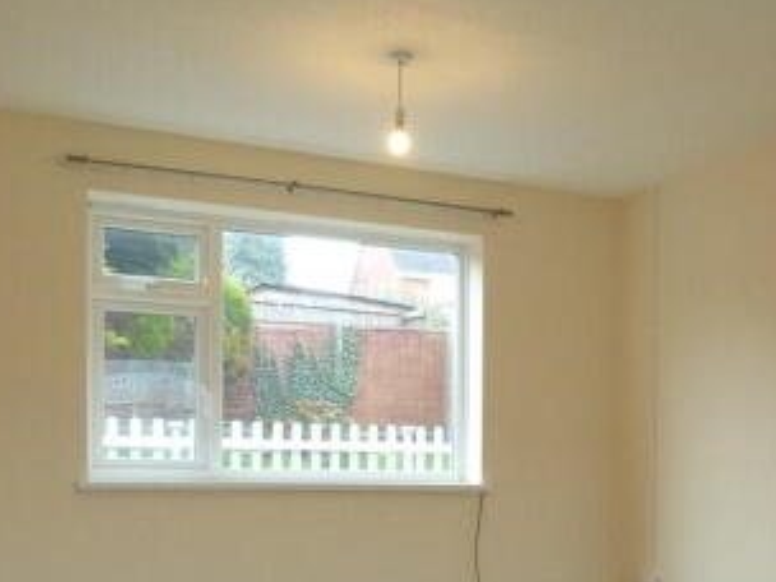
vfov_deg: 29.2
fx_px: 1076
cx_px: 550
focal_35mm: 48
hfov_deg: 38.9
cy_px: 507
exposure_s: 1/60
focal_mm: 4.5
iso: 320
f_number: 2.8
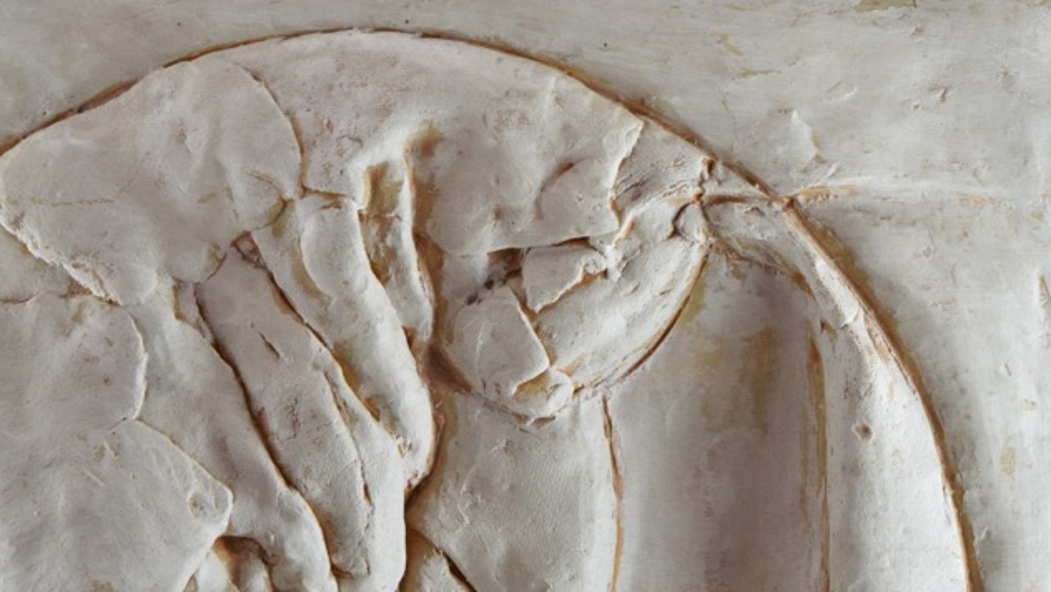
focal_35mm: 88
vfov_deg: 13.8
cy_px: 275
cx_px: 530
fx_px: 2440
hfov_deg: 24.3
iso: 800
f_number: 5.6
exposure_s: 1/125
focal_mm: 55
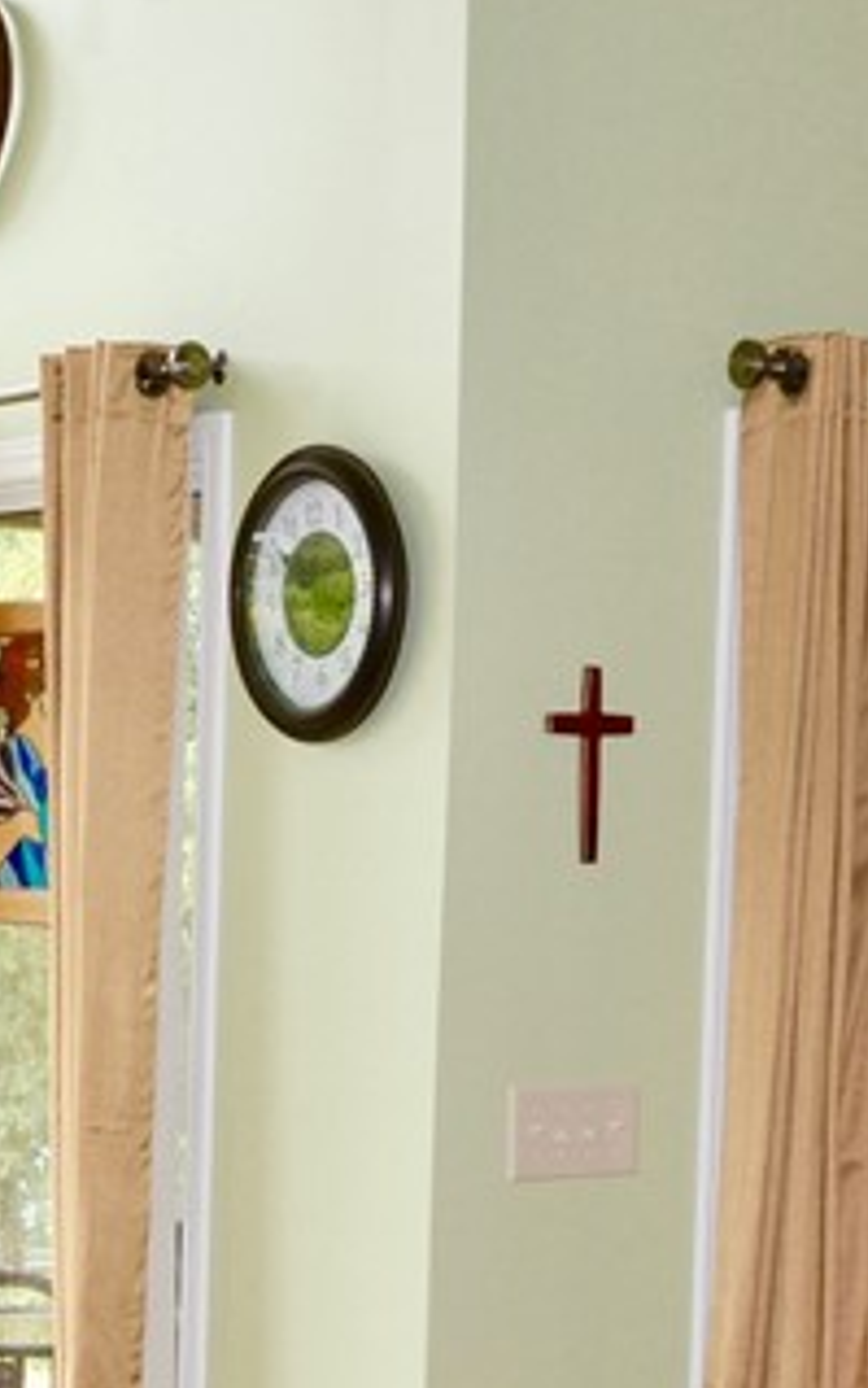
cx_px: 96
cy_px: 965
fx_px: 3555
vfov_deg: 22.0
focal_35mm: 94
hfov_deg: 13.8
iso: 180
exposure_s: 1/125
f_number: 4
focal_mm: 18
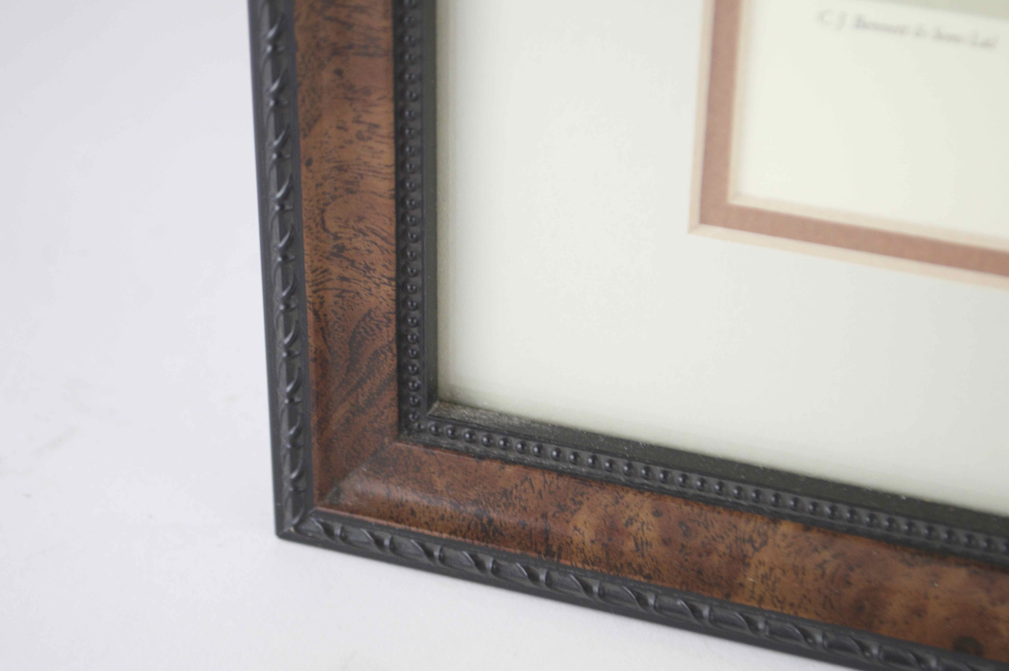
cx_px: 504
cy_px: 336
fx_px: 2184
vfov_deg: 17.5
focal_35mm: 78
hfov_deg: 26.0
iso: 400
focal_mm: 52
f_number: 5.6
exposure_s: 1/60
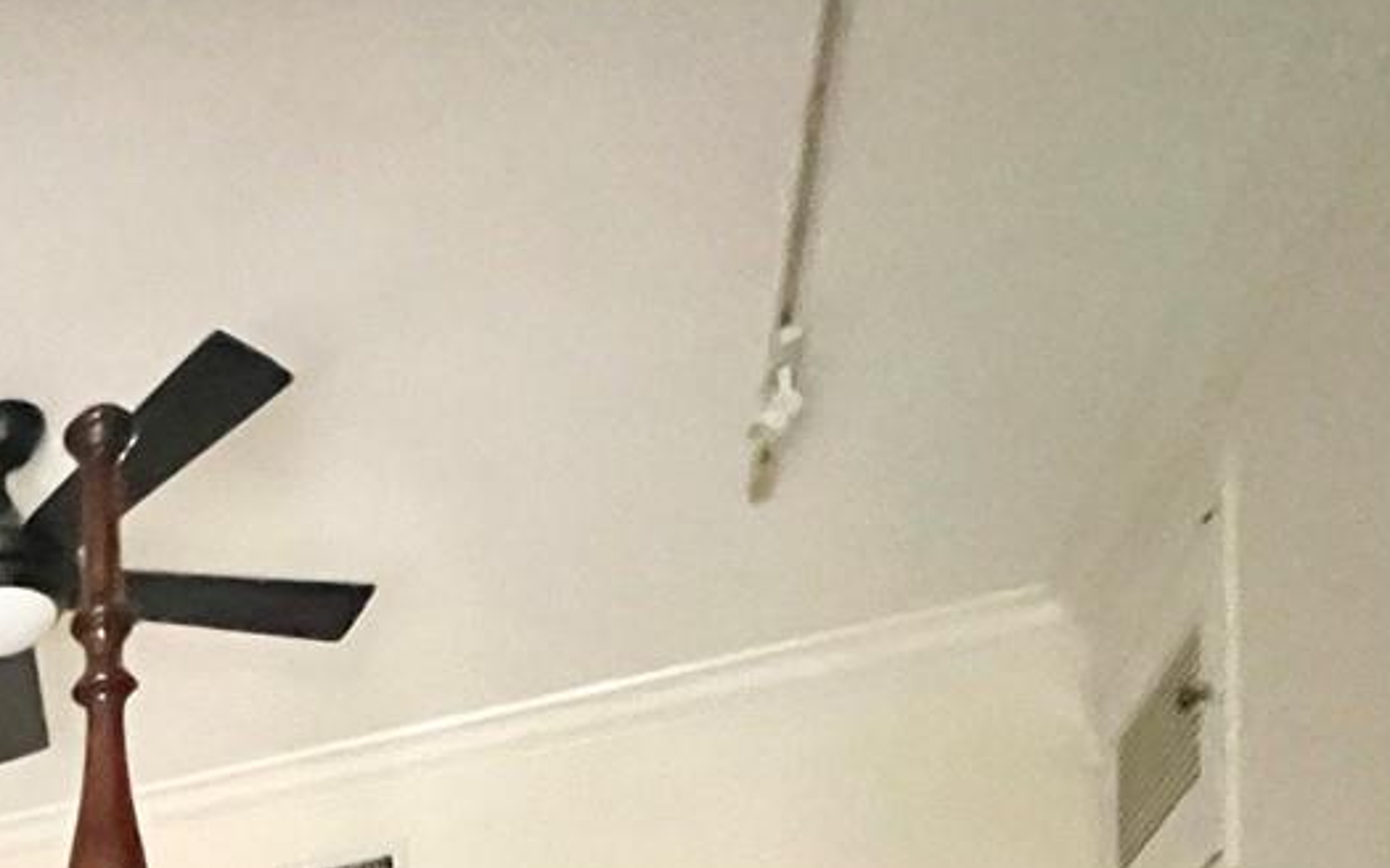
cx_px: -278
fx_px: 1591
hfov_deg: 36.4
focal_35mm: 42
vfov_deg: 20.9
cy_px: 1561
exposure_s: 1/45
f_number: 1.8
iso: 1000
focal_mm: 1.57
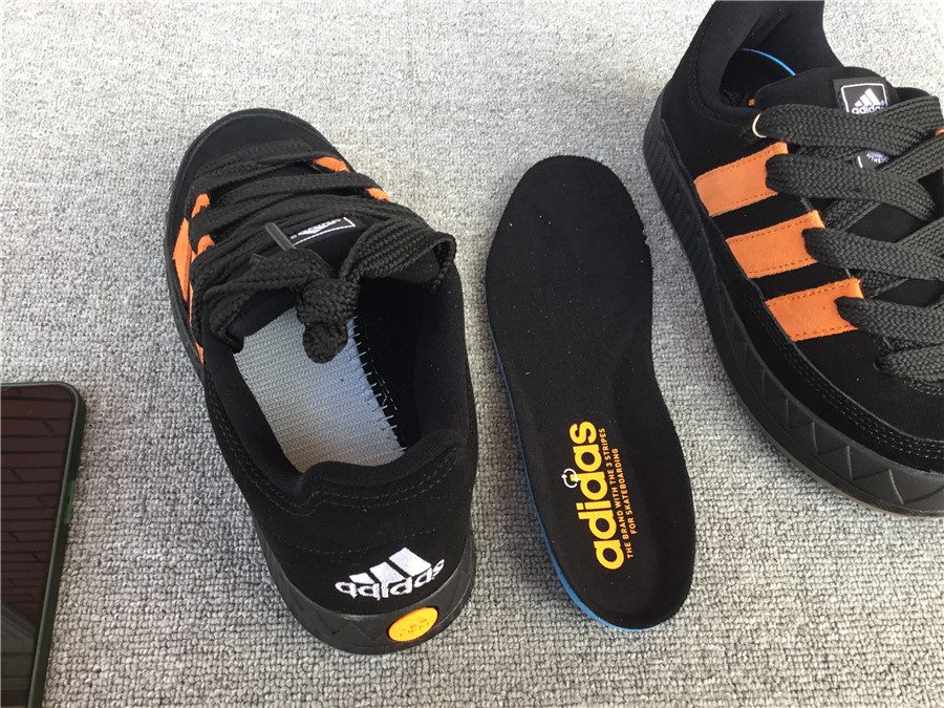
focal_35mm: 31
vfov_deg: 45.4
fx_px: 845
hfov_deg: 58.4
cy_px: 354
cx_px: 472
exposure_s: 1/50
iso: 25
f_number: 2.4
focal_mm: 3.3
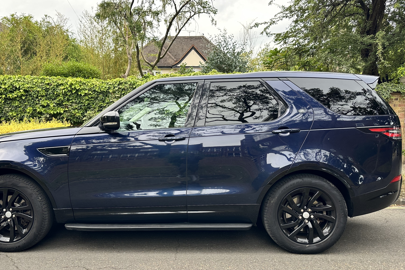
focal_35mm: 29
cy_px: 151
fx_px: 326
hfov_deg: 63.5
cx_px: 179
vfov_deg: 44.9
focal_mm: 6.86
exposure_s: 1/484
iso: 80
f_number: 1.78
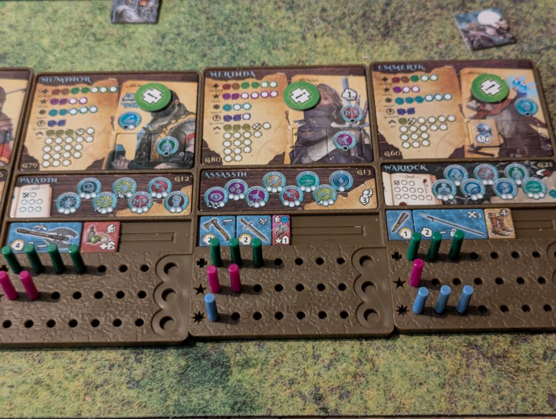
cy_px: 210
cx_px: 278
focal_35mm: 48
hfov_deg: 39.6
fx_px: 772
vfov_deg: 30.3
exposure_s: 1/34.7
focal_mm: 6.81
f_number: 1.85
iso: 1064
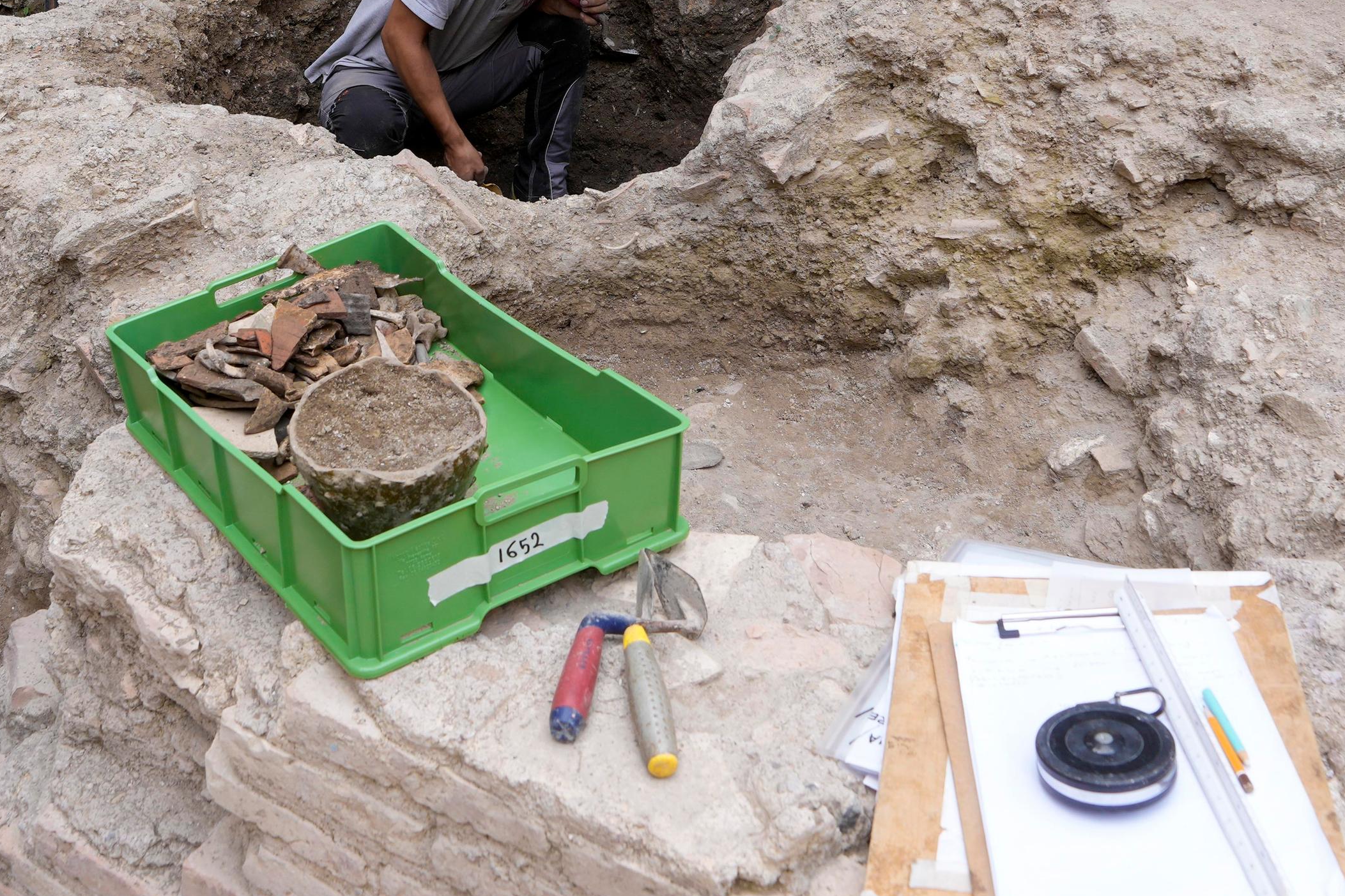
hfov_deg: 50.6
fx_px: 1420
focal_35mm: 38
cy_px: 88
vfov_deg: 33.2
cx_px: 592
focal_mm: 16
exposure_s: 1/160
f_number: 6.3
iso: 200
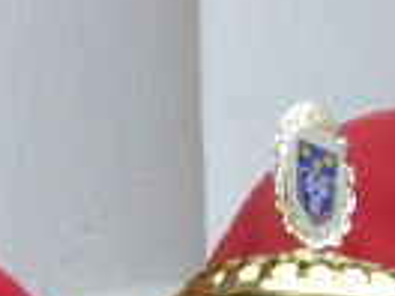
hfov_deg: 2.1
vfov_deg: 1.6
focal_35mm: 933
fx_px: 10646
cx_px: -192
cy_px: 93
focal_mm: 20.2
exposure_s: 1/50
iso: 200
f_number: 3.6
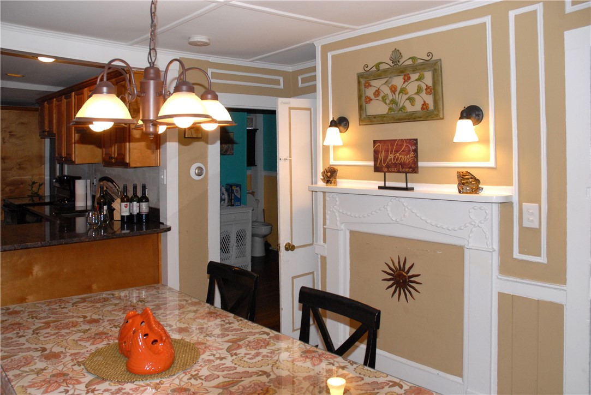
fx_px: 444
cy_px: 198
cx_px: 296
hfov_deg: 67.3
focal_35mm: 27
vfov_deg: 48.0
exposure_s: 1/80
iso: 400
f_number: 5.6
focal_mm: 18
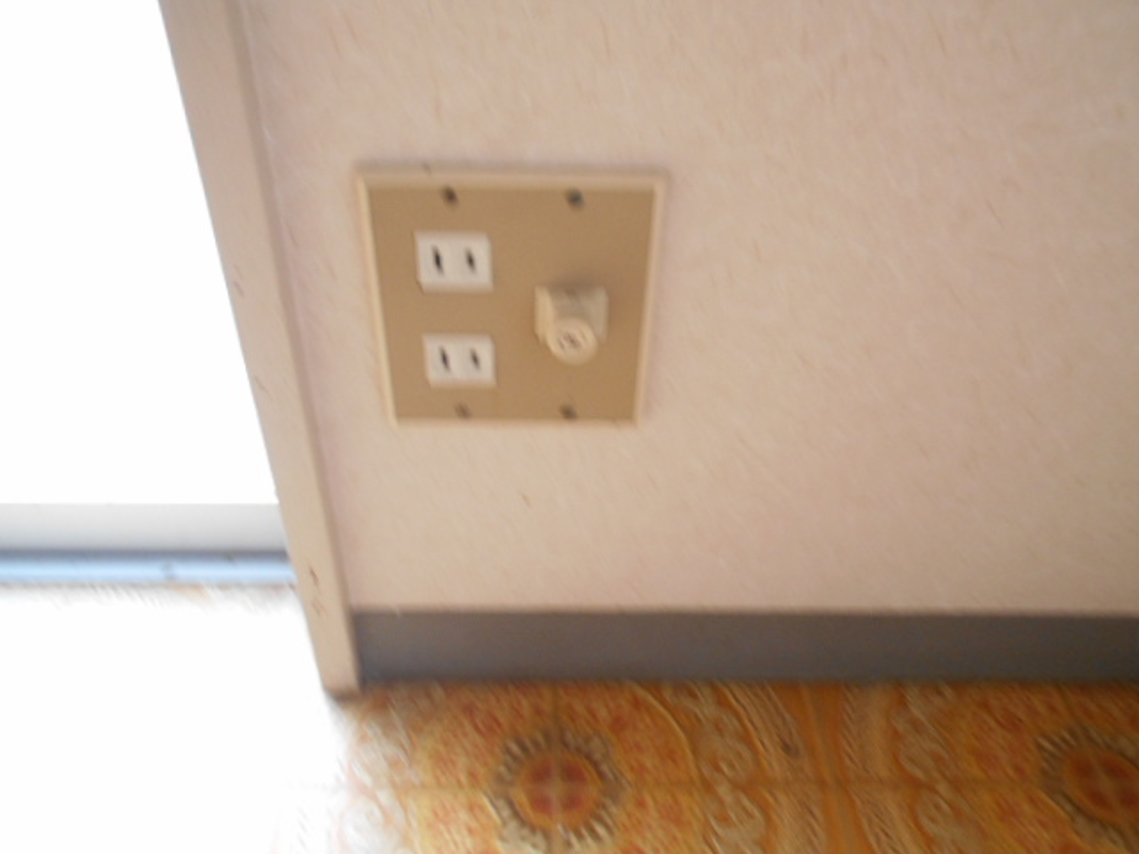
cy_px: 427
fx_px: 856
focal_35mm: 26
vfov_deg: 53.1
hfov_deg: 67.3
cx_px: 570
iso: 320
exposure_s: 1/30
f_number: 3.2
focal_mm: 4.6
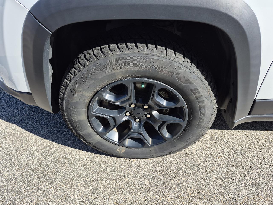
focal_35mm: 23
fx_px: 181
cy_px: 102
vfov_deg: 58.9
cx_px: 136
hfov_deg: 73.9
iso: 25
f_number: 1.8
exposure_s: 1/936
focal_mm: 5.4
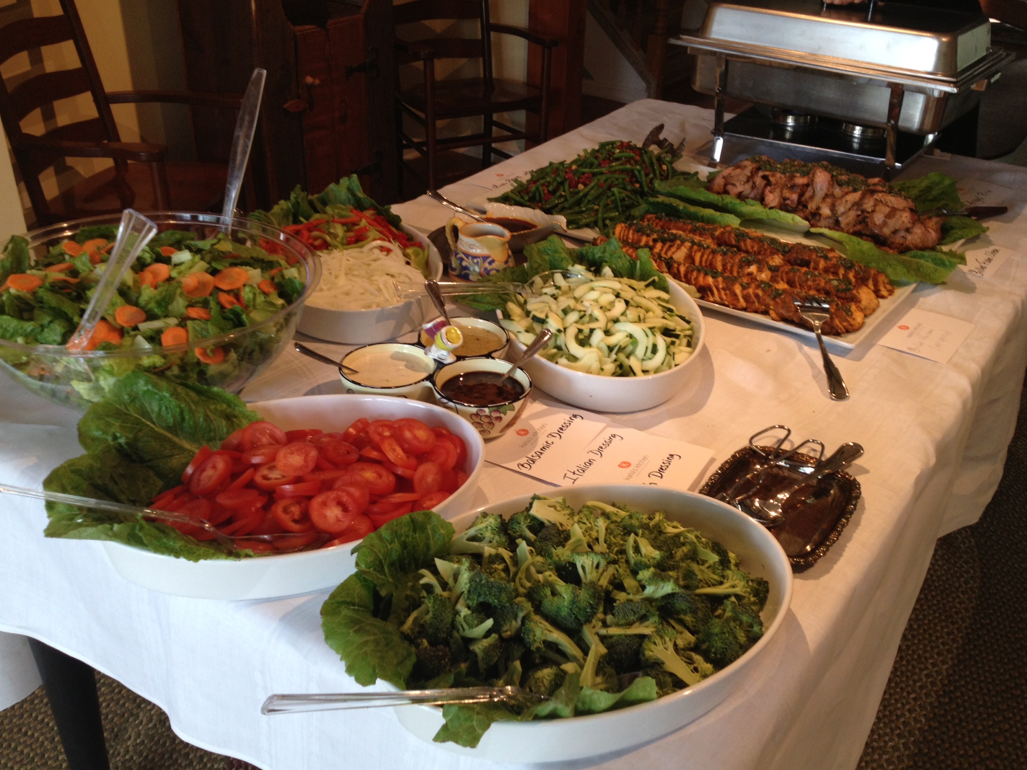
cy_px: 393
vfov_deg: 39.7
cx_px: 520
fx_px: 1068
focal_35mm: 36
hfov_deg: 51.4
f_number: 2.4
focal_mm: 4.28
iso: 80
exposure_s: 1/20
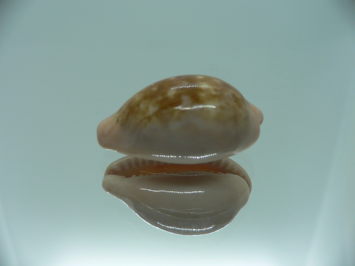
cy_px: 133
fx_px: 359
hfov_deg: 52.6
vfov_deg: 40.7
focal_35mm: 35
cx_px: 178
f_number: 2.8
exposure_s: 1/60
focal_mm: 4.6
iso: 80
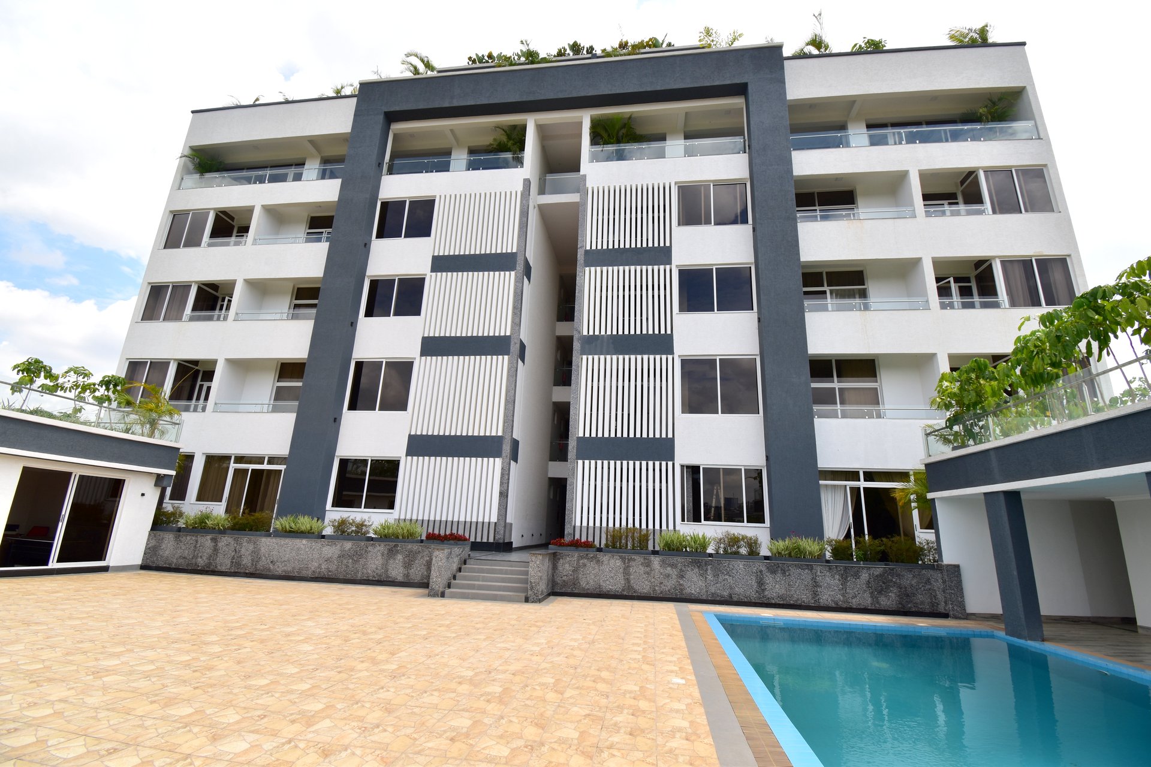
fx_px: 480
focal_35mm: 15
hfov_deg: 100.4
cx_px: 576
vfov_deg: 77.3
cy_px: 384
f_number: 8
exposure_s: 1/200
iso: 100
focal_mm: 10
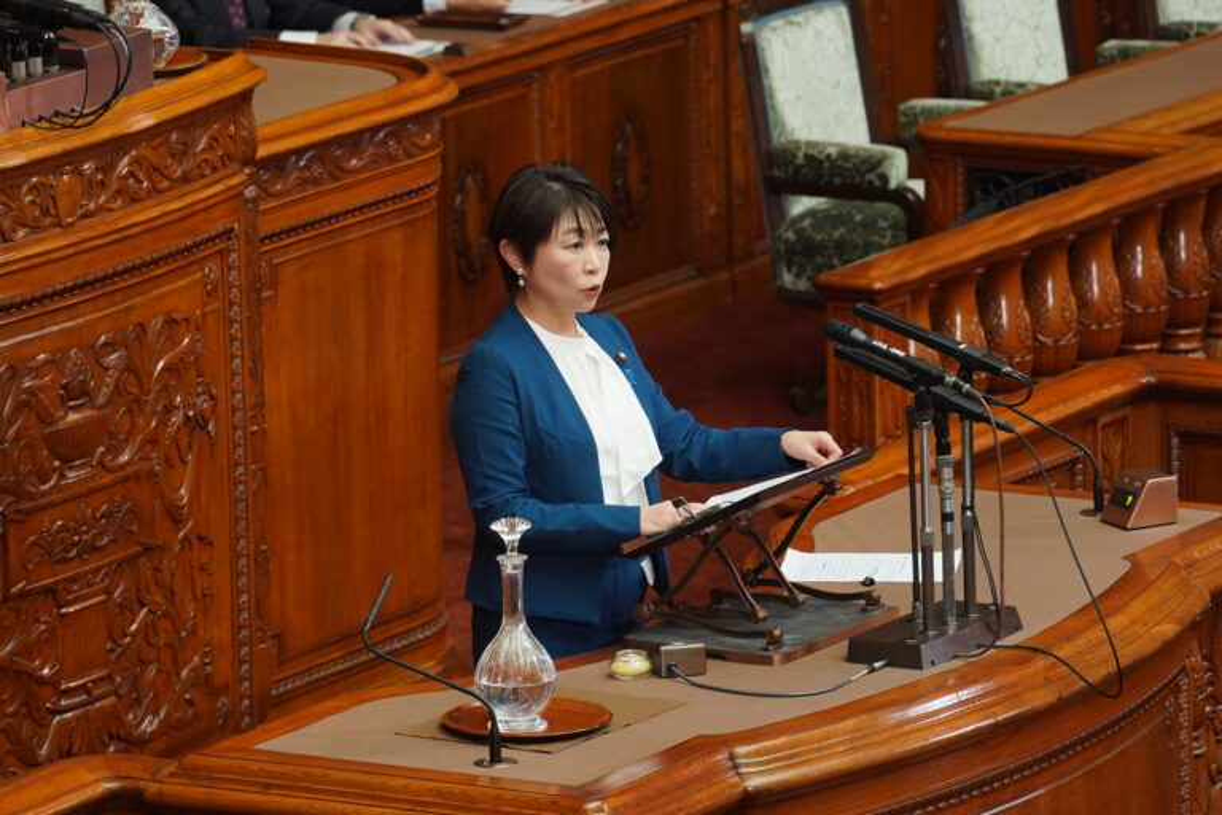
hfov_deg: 6.9
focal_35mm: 300
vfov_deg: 4.6
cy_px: 408
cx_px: 611
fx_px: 10183
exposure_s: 1/100
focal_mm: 200
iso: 5000
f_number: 5.6
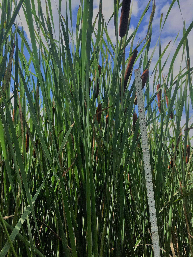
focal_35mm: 29
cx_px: 96
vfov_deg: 61.7
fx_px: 216
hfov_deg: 48.2
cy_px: 128
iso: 25
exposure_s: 1/1083
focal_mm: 4.15
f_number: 2.2
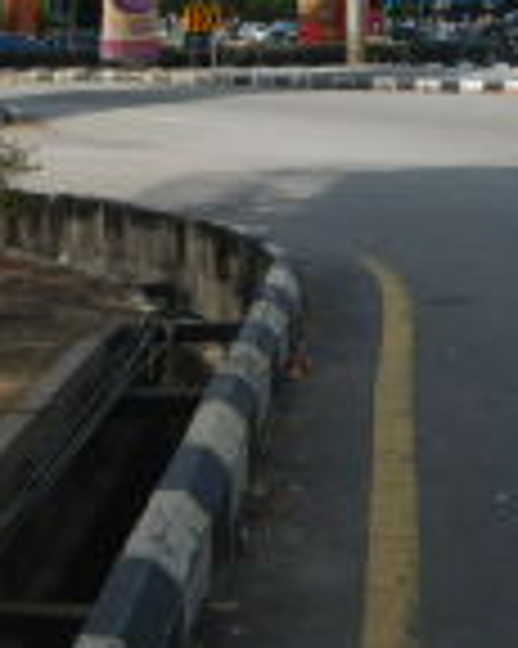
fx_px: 1995
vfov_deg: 17.7
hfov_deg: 14.3
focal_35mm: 104
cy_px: -86
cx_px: 635
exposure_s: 1/1000
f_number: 4.1
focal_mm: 4.3
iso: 125
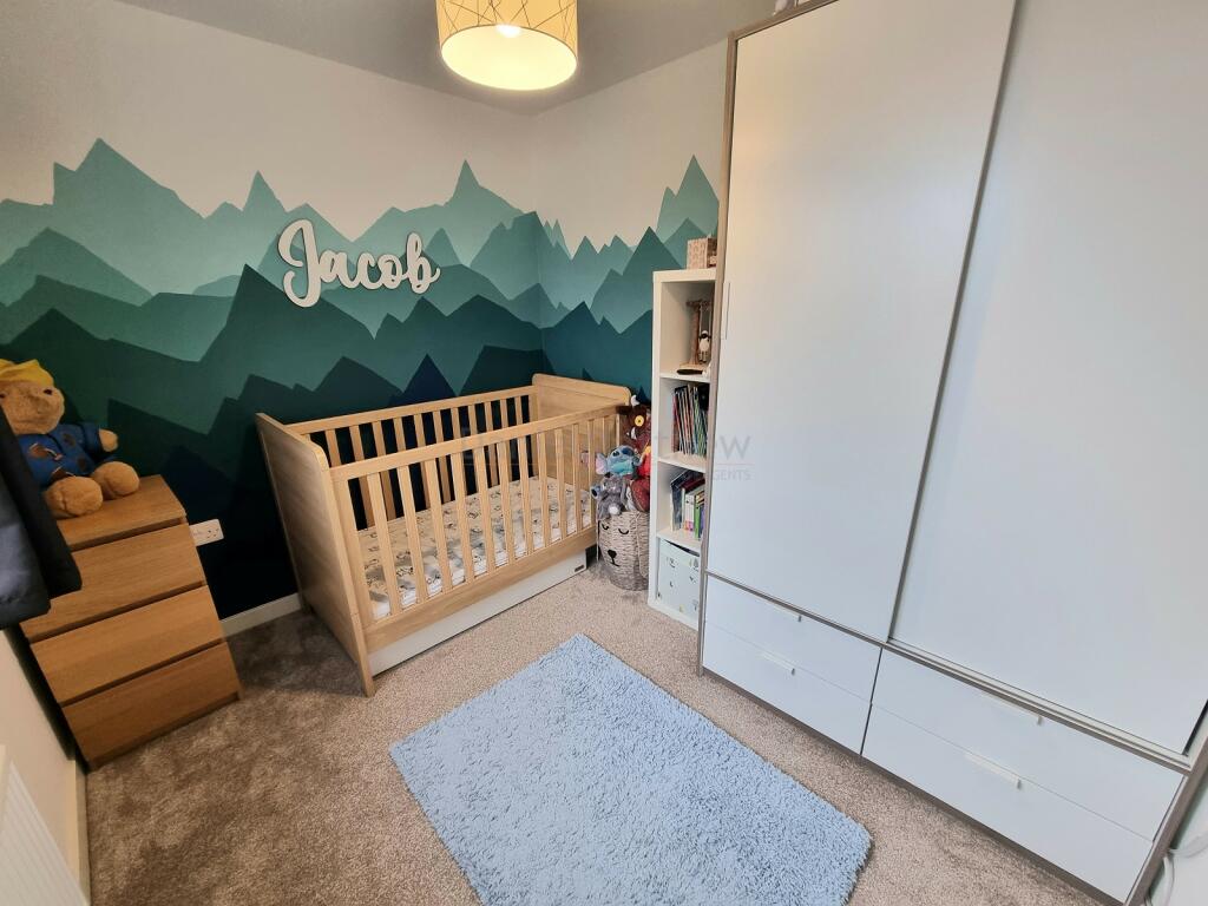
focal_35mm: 13
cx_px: 604
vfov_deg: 89.9
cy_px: 453
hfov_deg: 106.2
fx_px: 454
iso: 160
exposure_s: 1/50
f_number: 2.2
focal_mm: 2.2
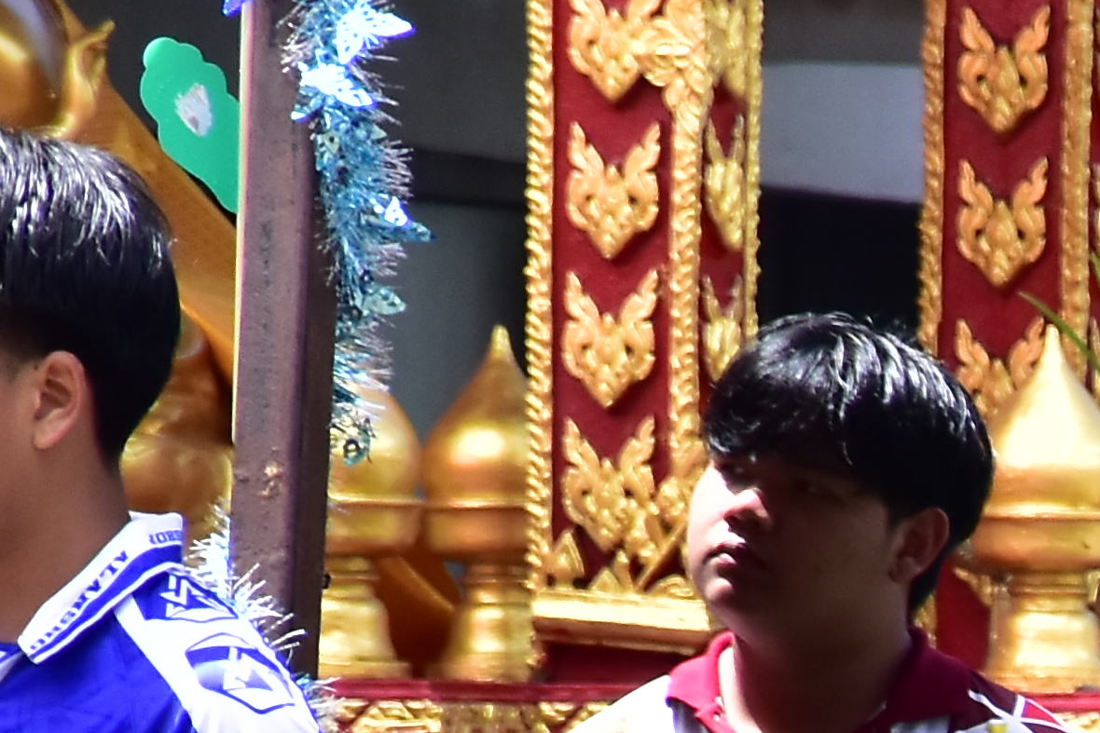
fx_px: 32635
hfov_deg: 1.9
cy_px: 1525
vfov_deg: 1.3
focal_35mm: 1068
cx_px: 2379
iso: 400
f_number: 5.6
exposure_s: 1/800
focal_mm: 140
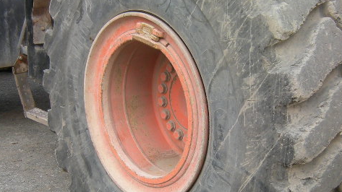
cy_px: 130
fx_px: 598
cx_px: 189
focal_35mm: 66
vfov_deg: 18.2
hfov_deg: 31.9
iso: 64
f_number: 2.8
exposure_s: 1/136
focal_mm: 4.7
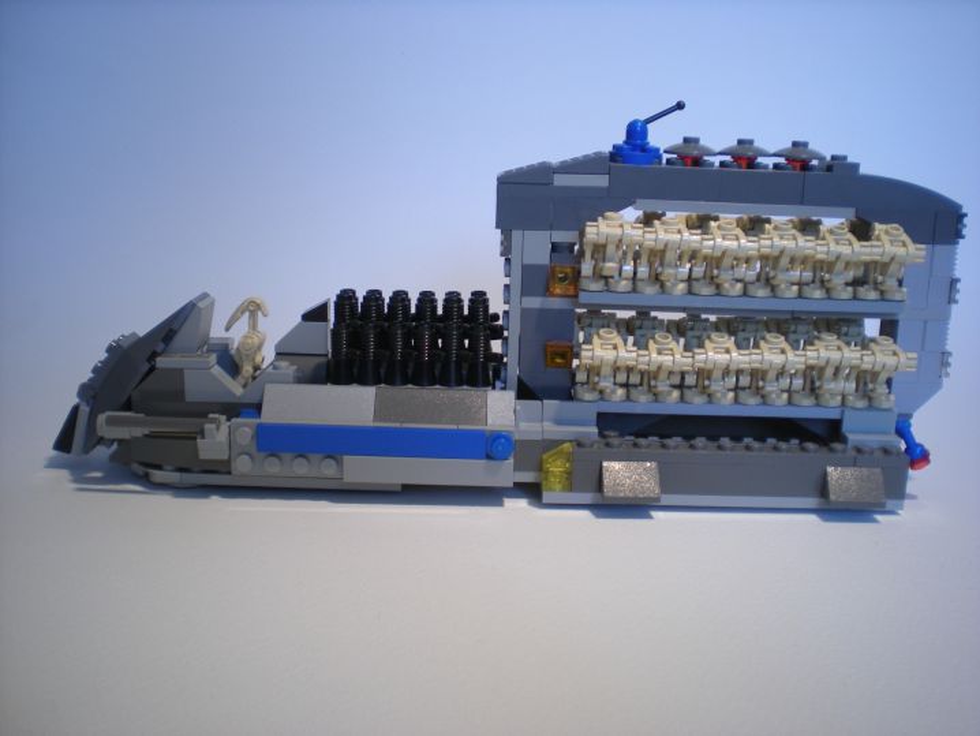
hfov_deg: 49.0
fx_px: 1076
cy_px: 368
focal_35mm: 38
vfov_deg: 37.7
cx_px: 490
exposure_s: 1/57.3
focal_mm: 6.3
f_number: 3.1
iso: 64
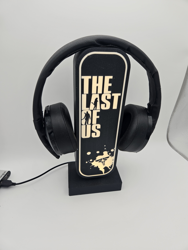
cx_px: 94
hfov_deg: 58.9
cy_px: 125
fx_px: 167
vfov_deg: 73.9
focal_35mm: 23
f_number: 1.8
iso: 25
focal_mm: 5.4
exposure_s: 1/100
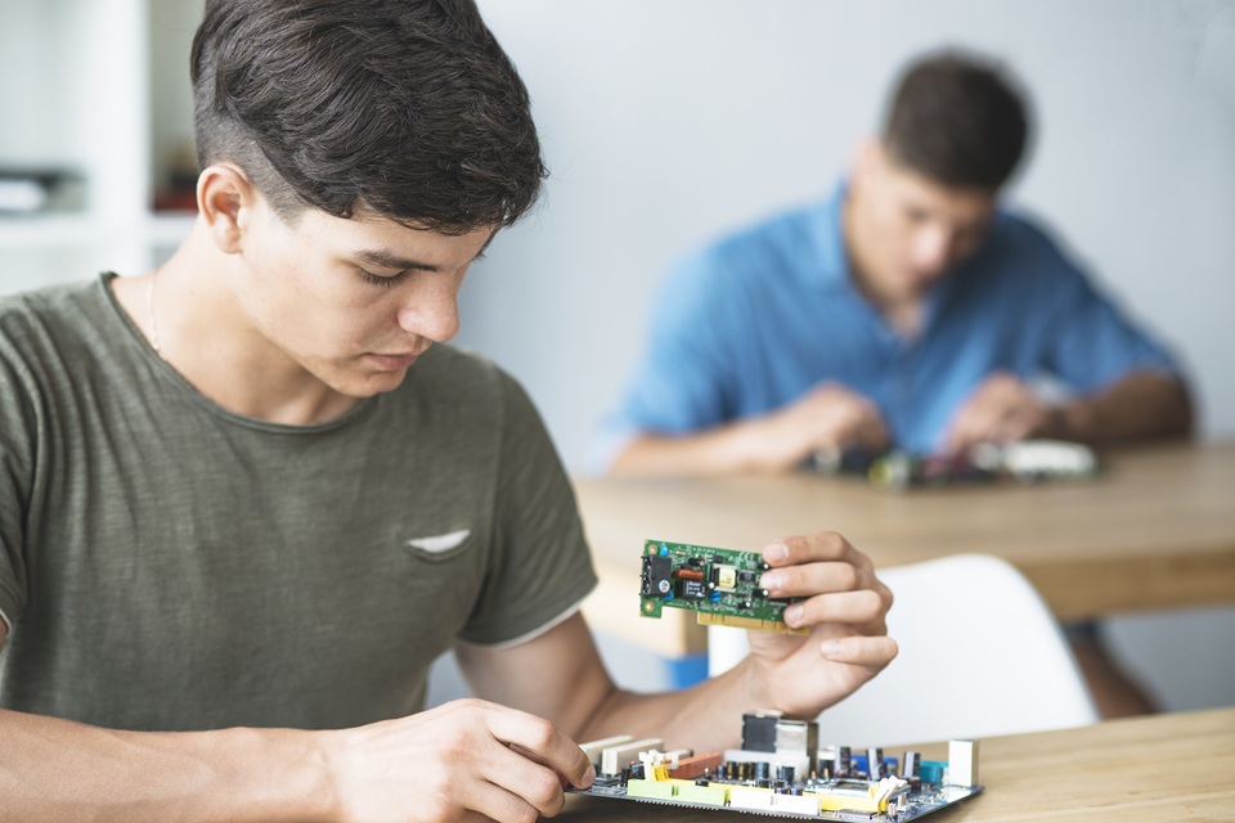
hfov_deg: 23.9
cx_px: 618
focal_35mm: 85
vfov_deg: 16.1
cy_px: 412
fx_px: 2916
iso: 250
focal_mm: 85
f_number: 2.8
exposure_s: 1/100
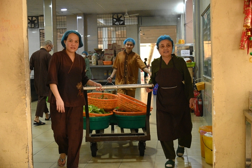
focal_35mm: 52
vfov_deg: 25.9
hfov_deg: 38.2
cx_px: 126
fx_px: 364
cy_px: 84
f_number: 4.5
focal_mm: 52
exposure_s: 1/320
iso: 12800
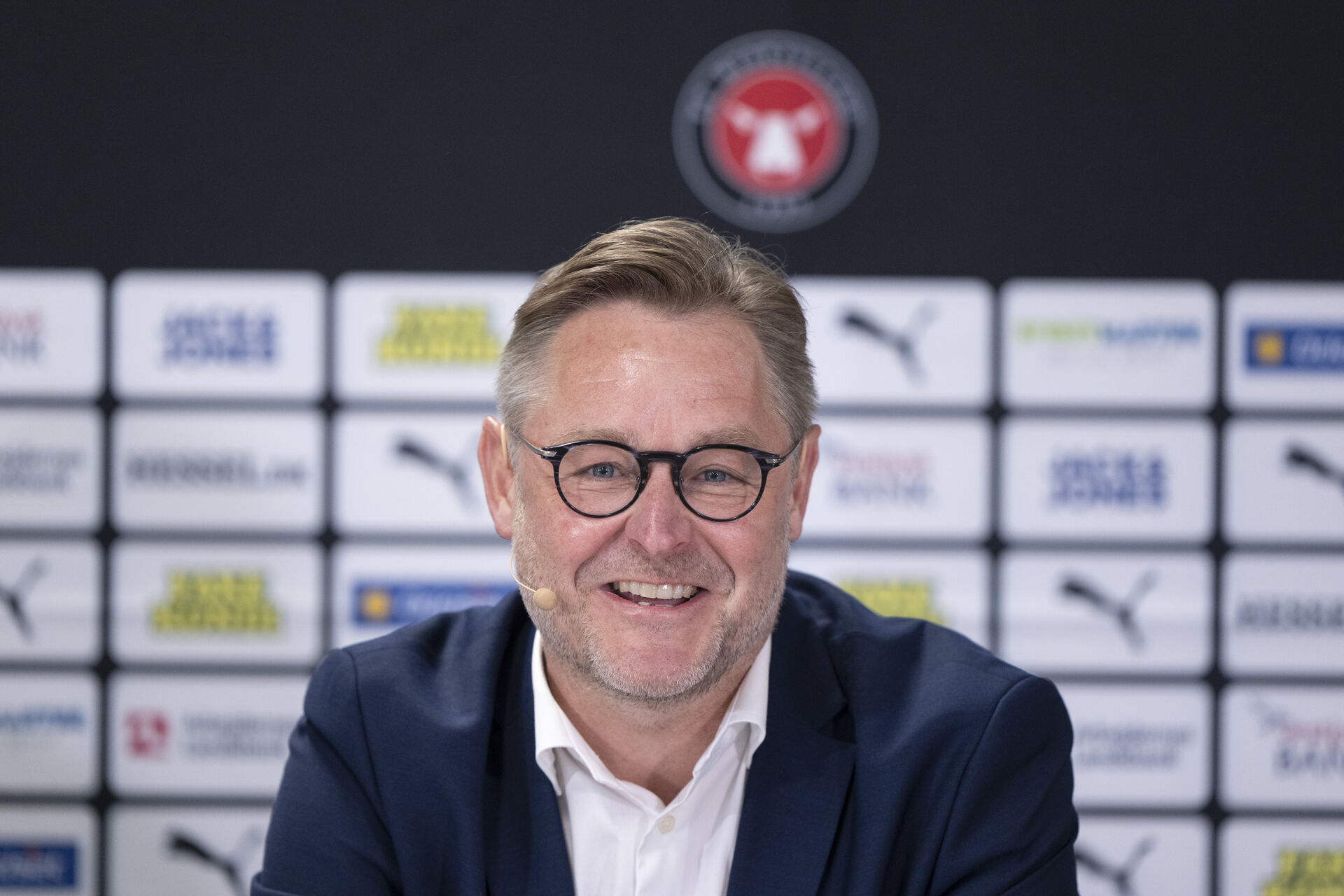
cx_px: 672
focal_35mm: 400
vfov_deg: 3.4
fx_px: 14932
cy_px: 448
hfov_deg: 5.2
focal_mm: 400
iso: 2000
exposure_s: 1/160
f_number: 2.8
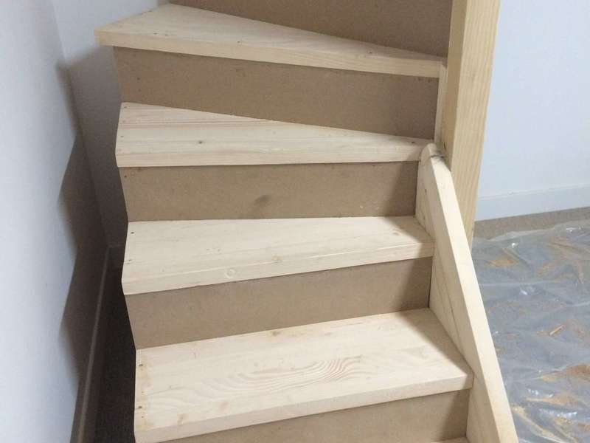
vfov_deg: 48.2
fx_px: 494
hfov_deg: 61.7
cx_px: 295
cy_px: 222
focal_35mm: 29
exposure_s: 1/33
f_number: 2.2
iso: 250
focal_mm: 4.15
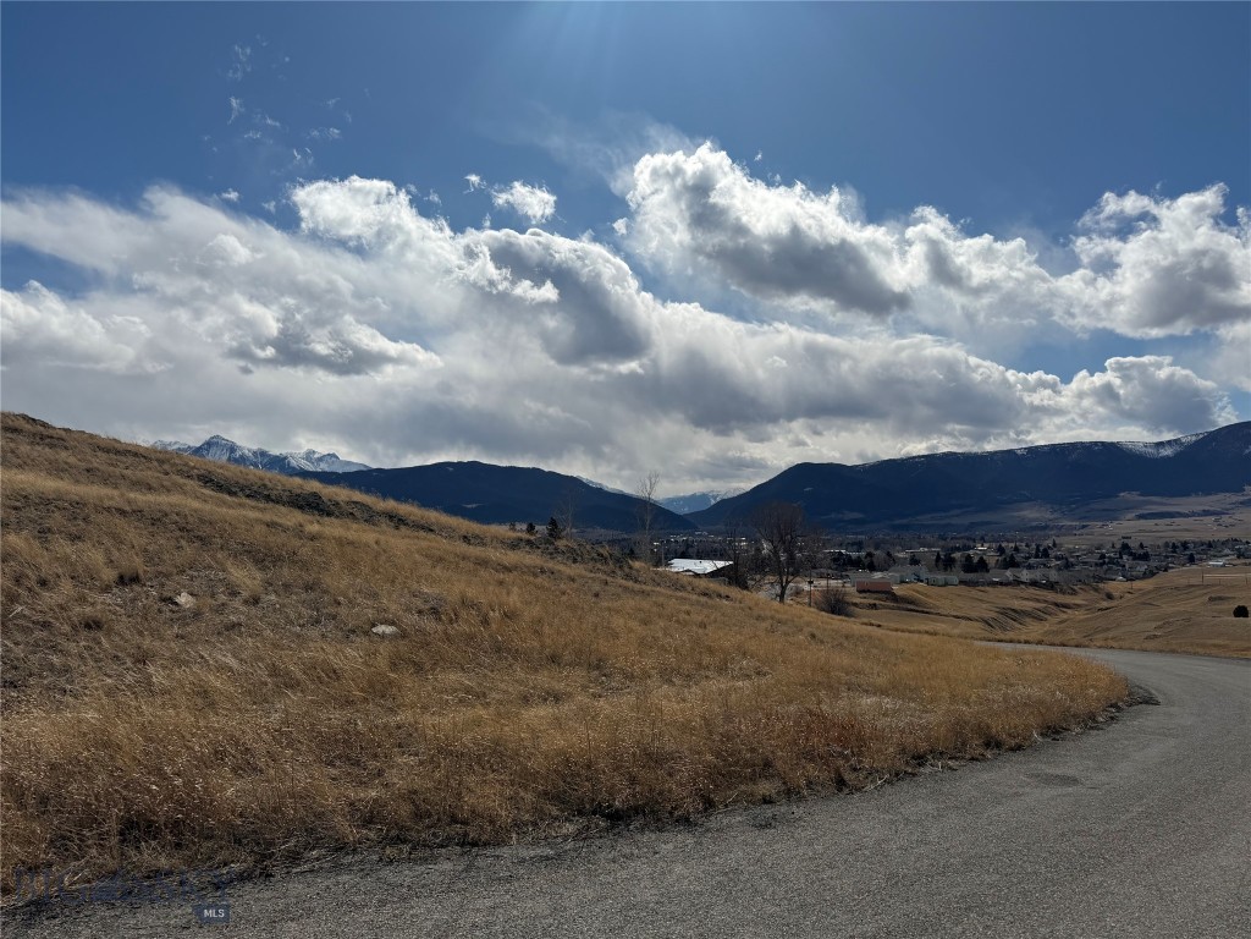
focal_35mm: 24
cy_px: 470
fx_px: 867
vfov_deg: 56.8
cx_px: 626
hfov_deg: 71.6
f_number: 1.78
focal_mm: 6.76
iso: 100
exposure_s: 1/22727
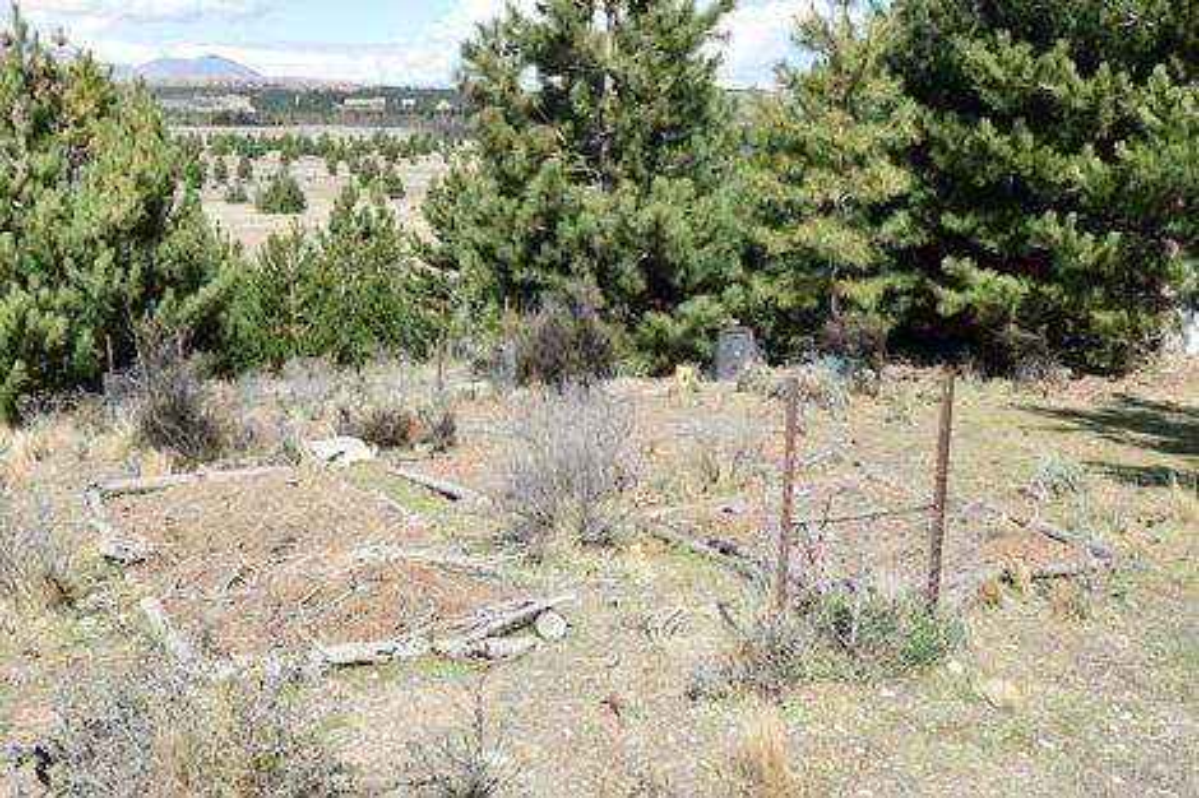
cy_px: 399
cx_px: 600
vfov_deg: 36.8
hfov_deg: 53.1
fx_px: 1199
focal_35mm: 36
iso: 200
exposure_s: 1/320
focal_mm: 24
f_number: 9
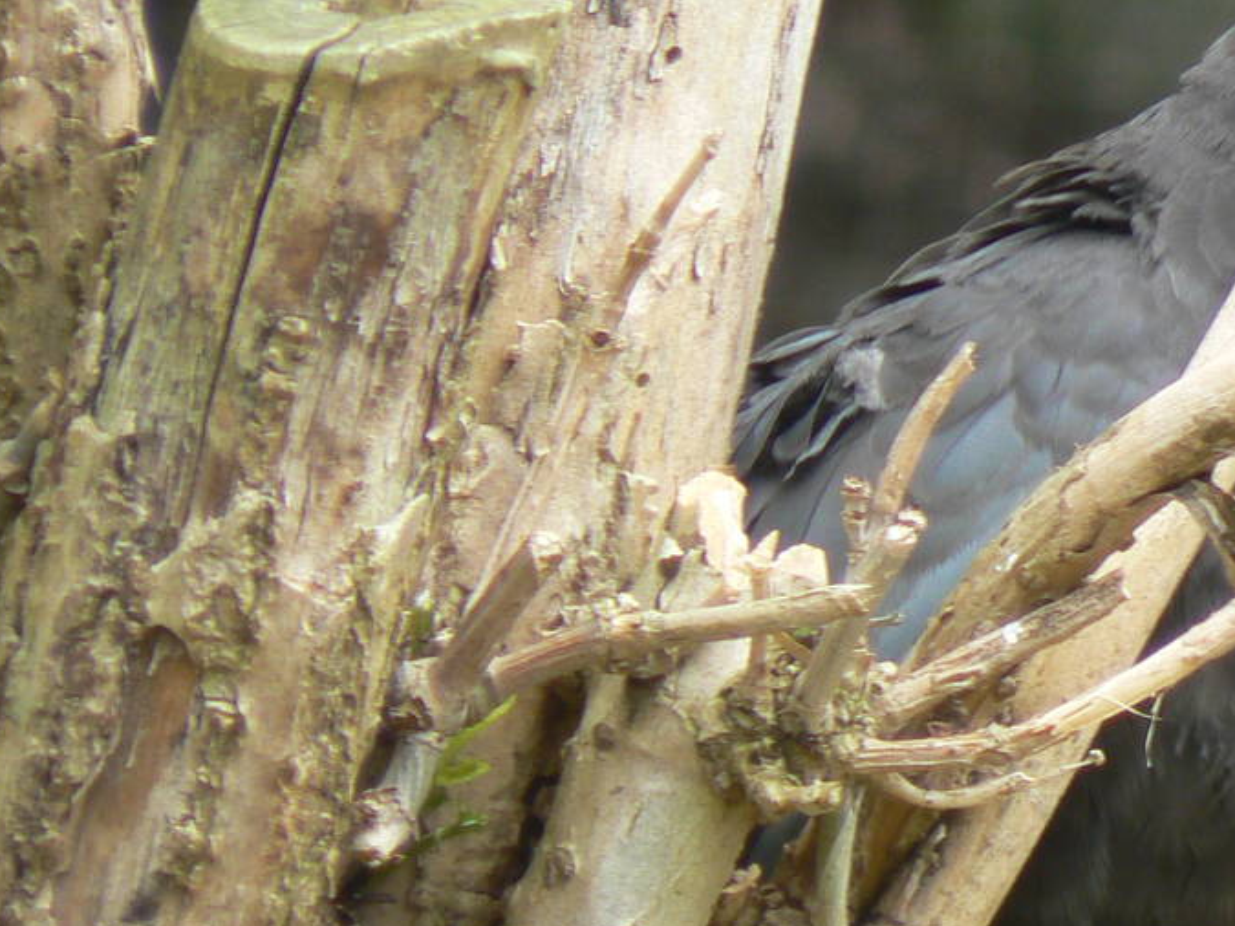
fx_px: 36527
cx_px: 1440
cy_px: 145
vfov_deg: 1.5
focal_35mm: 1024
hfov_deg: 1.9
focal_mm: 72
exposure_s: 1/60
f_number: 4
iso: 80
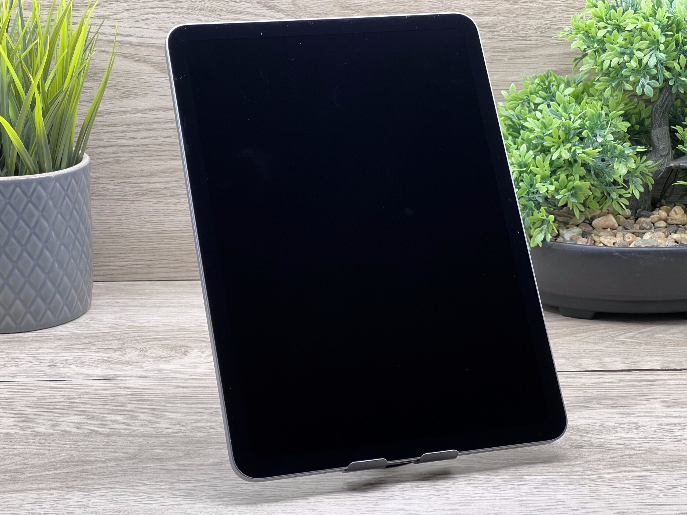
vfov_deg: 19.1
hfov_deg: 25.3
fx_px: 1528
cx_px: 344
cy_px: 258
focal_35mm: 77
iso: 160
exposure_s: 1/100
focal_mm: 9
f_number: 2.8
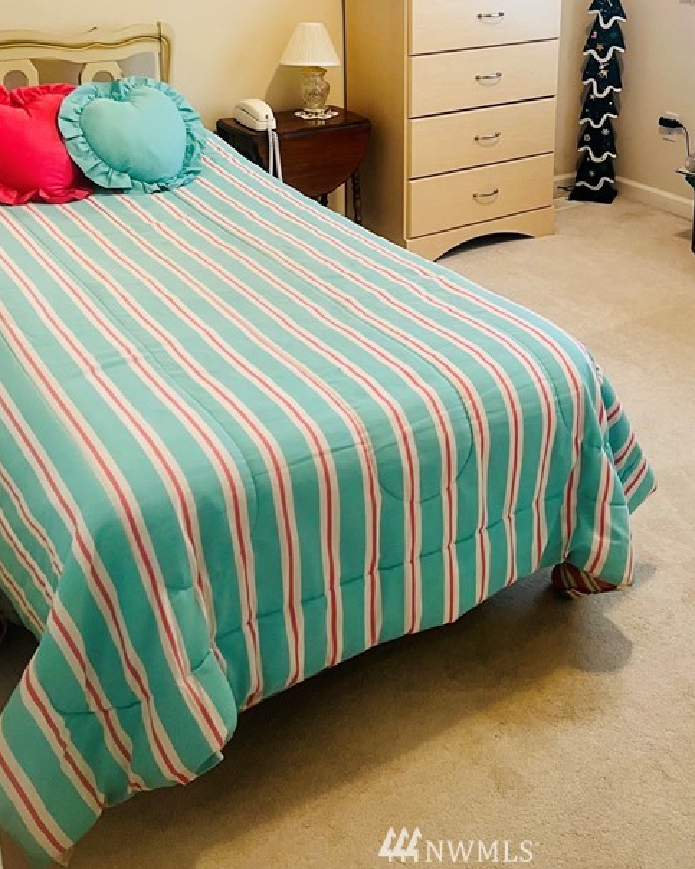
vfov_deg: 40.9
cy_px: 163
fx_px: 1106
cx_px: 459
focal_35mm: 43
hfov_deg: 34.6
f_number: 1.5
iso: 125
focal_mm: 5.7
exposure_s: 1/60
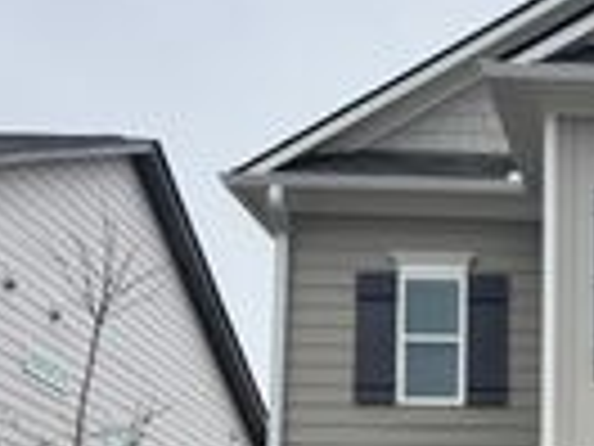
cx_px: 814
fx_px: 1562
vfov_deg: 15.7
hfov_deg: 19.5
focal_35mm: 91
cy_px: 525
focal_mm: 6.76
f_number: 1.78
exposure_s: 1/912
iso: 80
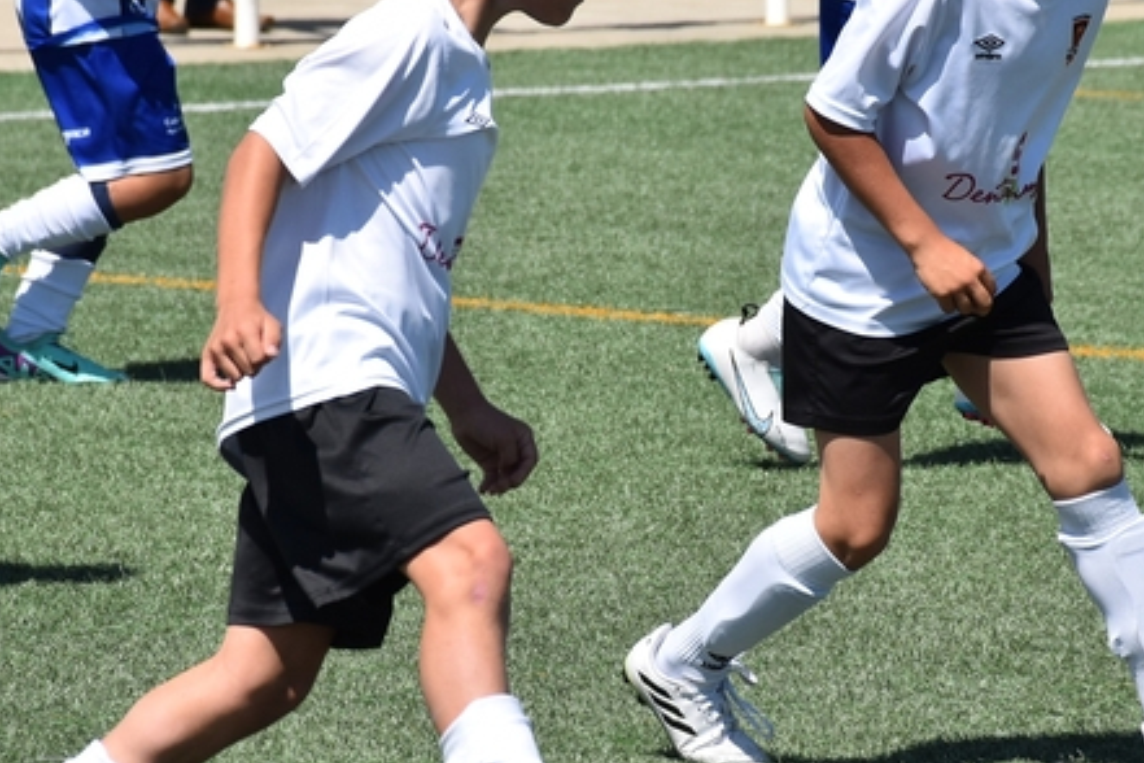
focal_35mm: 355
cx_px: 685
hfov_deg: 5.8
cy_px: 317
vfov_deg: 3.9
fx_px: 11280
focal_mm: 116
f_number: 7.1
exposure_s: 1/1600
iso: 400
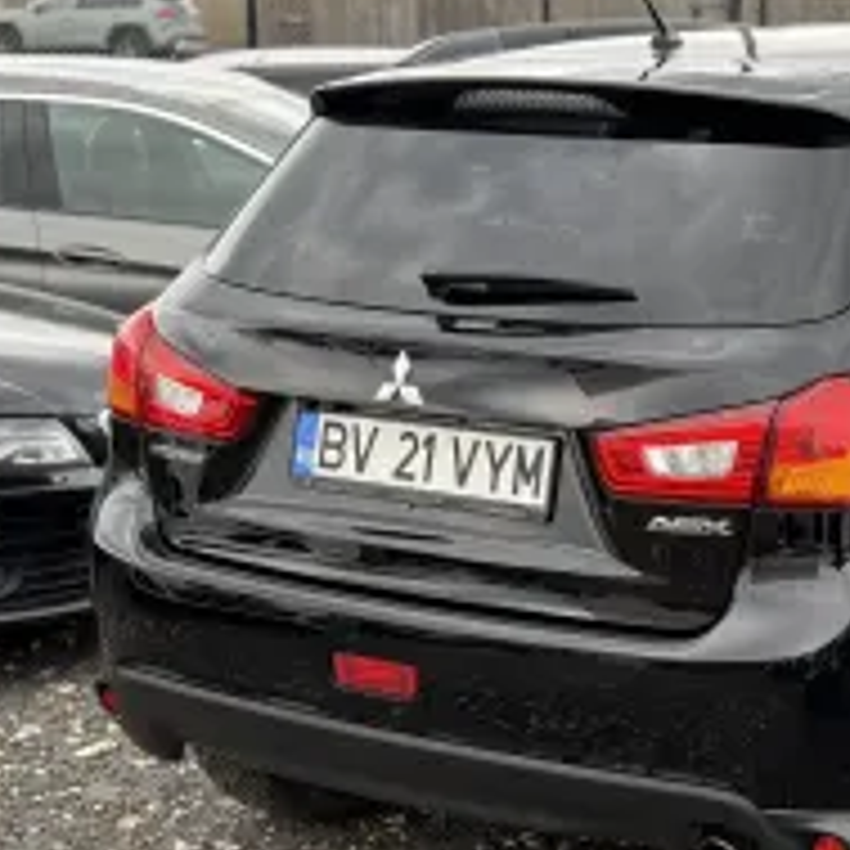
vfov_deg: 21.4
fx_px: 2250
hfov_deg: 20.9
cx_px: 778
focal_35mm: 81
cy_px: 508
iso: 80
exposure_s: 1/652
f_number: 1.78
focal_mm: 6.76
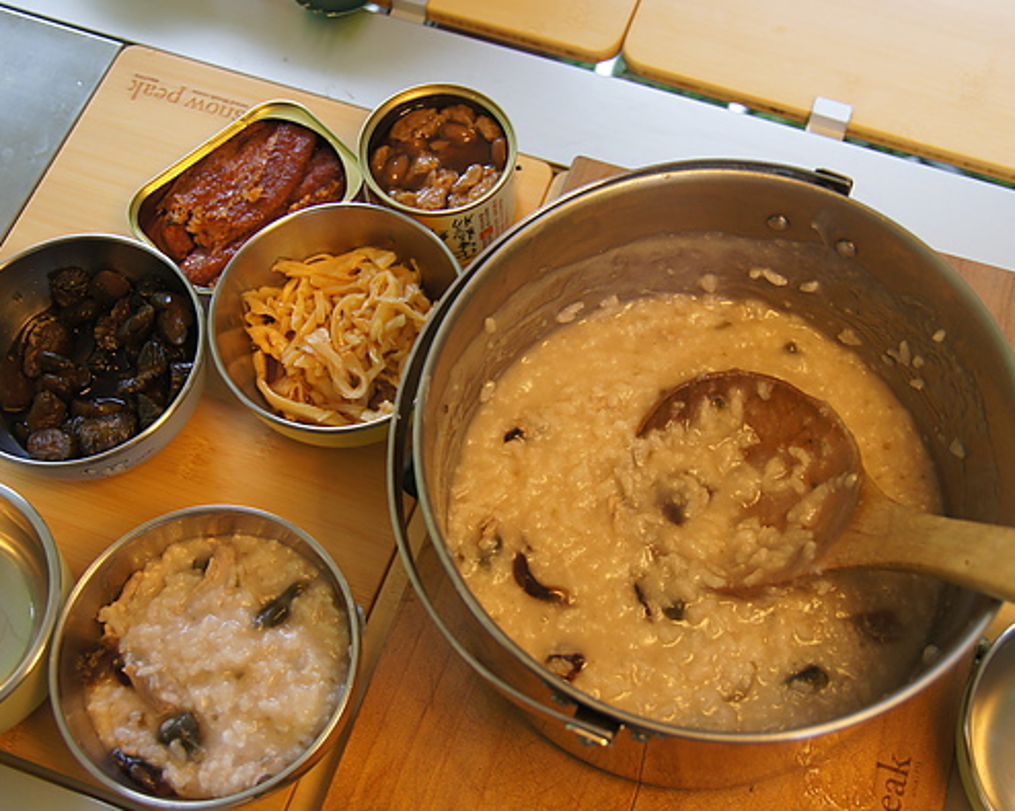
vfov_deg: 36.5
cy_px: 403
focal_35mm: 41
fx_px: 1231
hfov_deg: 44.8
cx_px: 538
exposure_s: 1/40
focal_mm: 24
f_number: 4
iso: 500
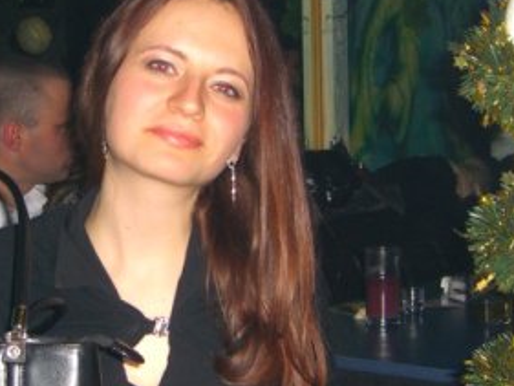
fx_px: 1203
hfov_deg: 24.1
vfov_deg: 18.2
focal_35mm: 81
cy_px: 185
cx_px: 194
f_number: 2.8
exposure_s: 1/60
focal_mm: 7.9
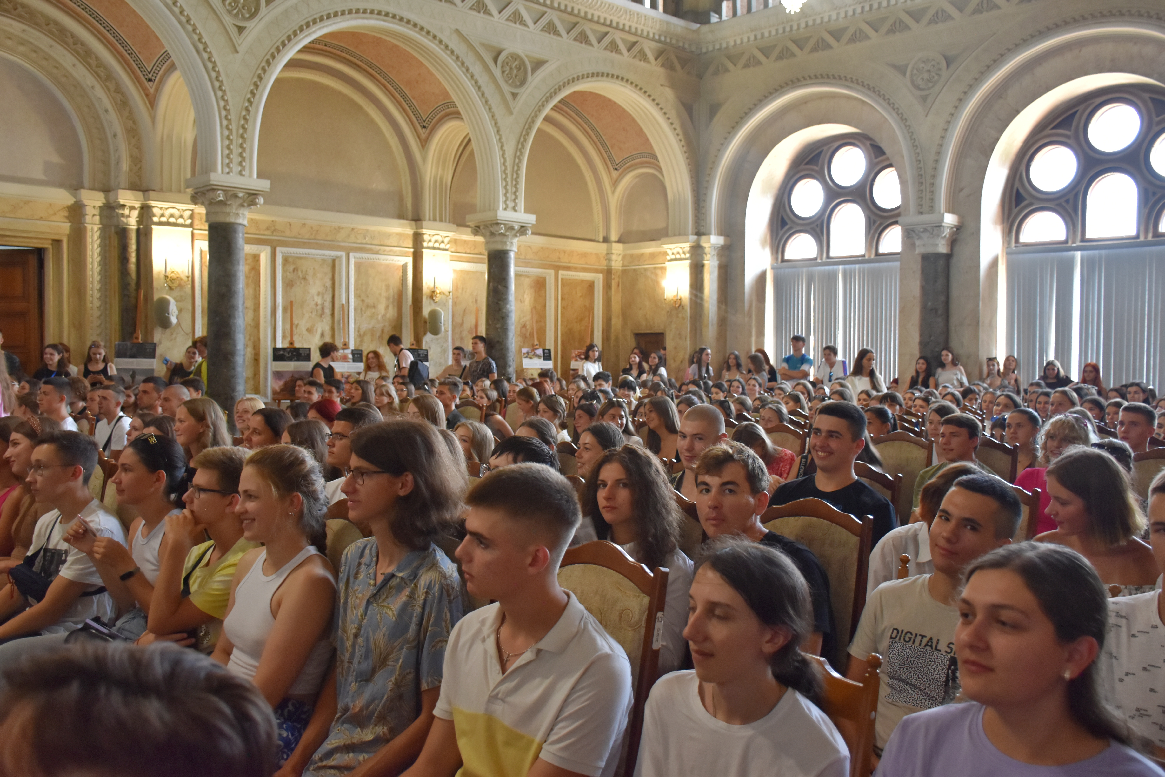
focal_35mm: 33
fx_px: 1068
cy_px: 388
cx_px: 582
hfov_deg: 57.2
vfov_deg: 40.0
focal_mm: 22
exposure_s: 1/60
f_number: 3.5
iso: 1000
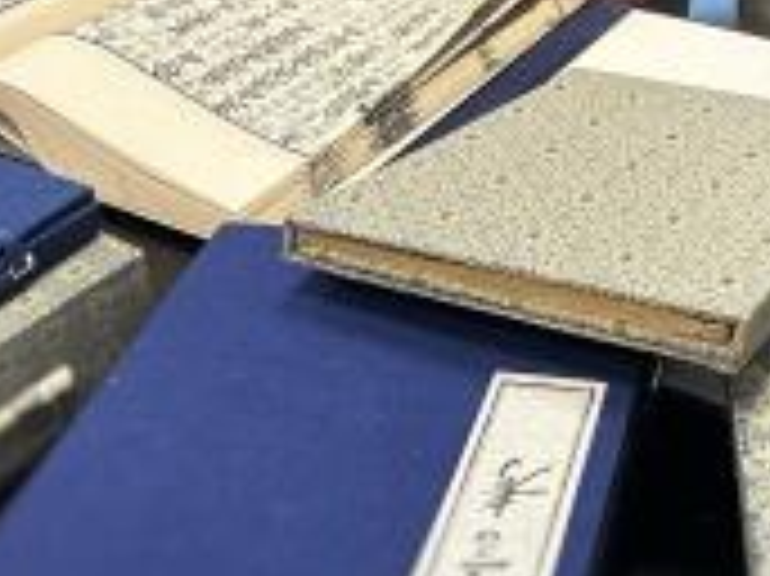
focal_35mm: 74
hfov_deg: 25.8
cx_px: 644
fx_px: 1645
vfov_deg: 18.3
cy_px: -207
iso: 160
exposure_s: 1/121
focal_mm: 6.86
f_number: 1.78
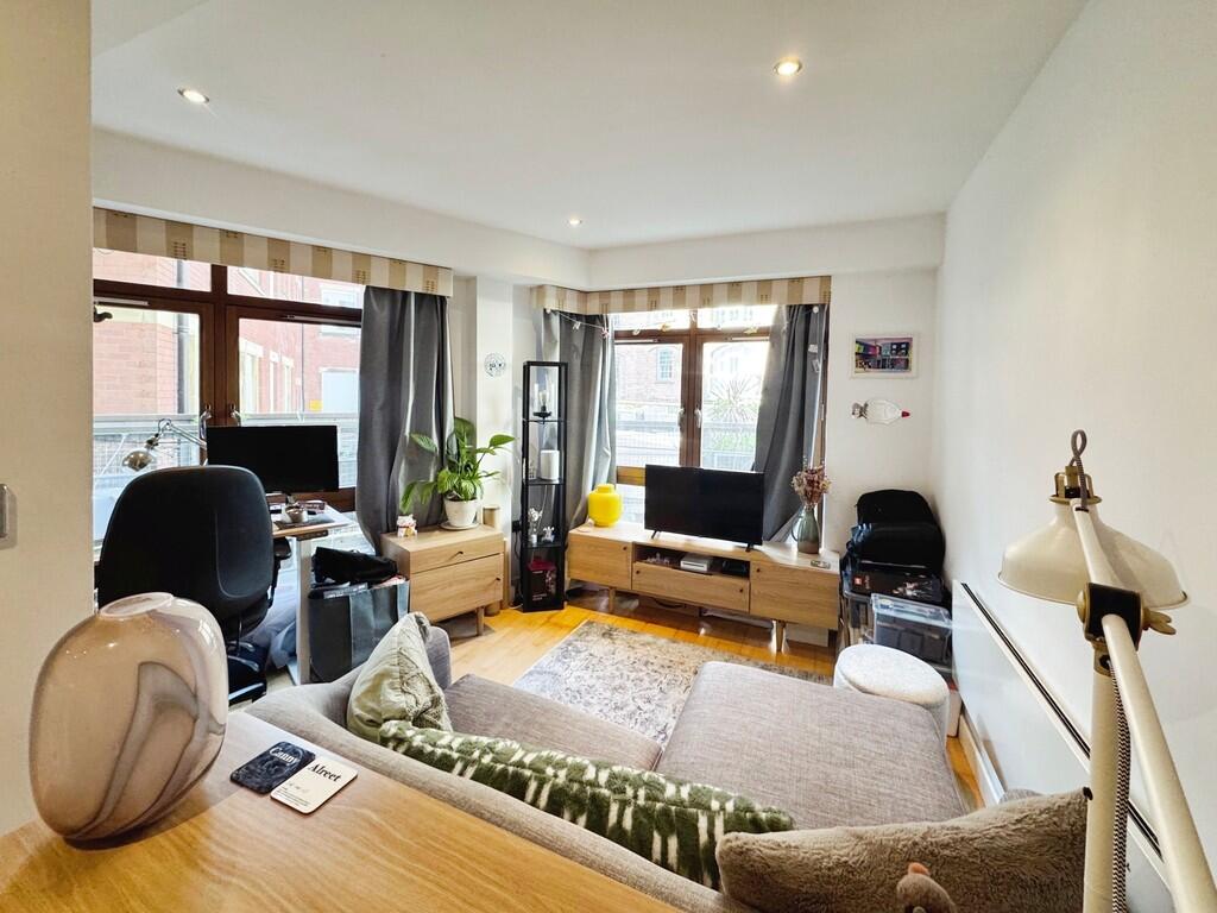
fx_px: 492
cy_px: 456
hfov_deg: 102.1
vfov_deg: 85.7
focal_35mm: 14
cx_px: 608
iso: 200
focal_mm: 2.22
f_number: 2.2
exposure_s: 1/100
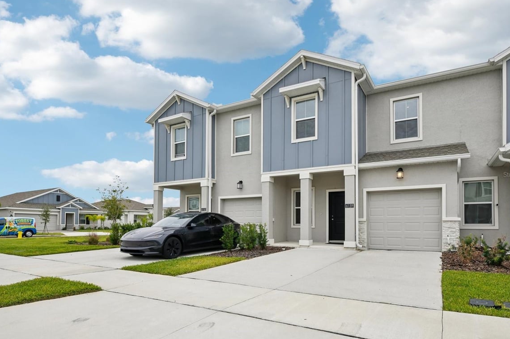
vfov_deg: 61.9
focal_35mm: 20
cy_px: 174
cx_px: 265
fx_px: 283
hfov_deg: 84.0
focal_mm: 19
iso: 400
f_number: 8
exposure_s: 1/800
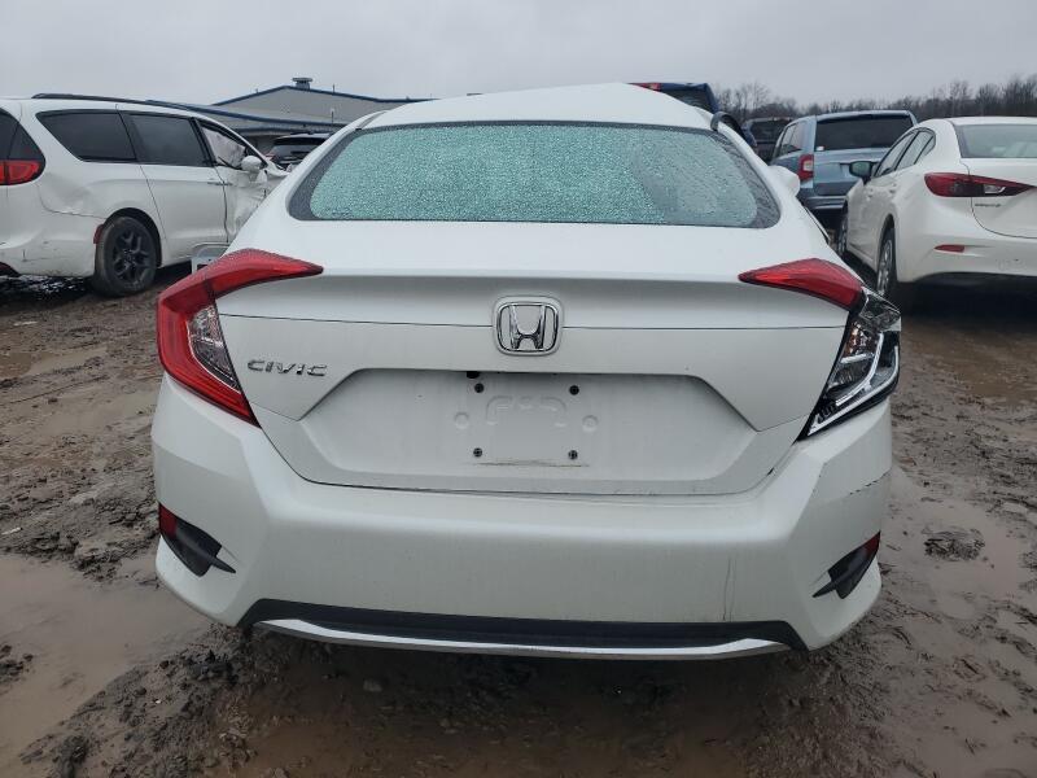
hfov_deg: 67.3
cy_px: 389
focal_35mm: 26
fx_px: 779
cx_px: 518
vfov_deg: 53.1
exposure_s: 1/588
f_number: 1.5
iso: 50
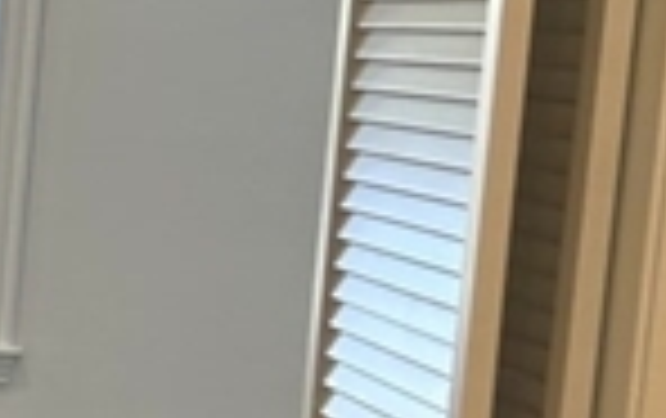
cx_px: -450
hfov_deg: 13.4
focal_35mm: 143
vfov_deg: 9.2
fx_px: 2599
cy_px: 346
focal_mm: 5.7
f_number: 1.5
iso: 50
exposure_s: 1/166
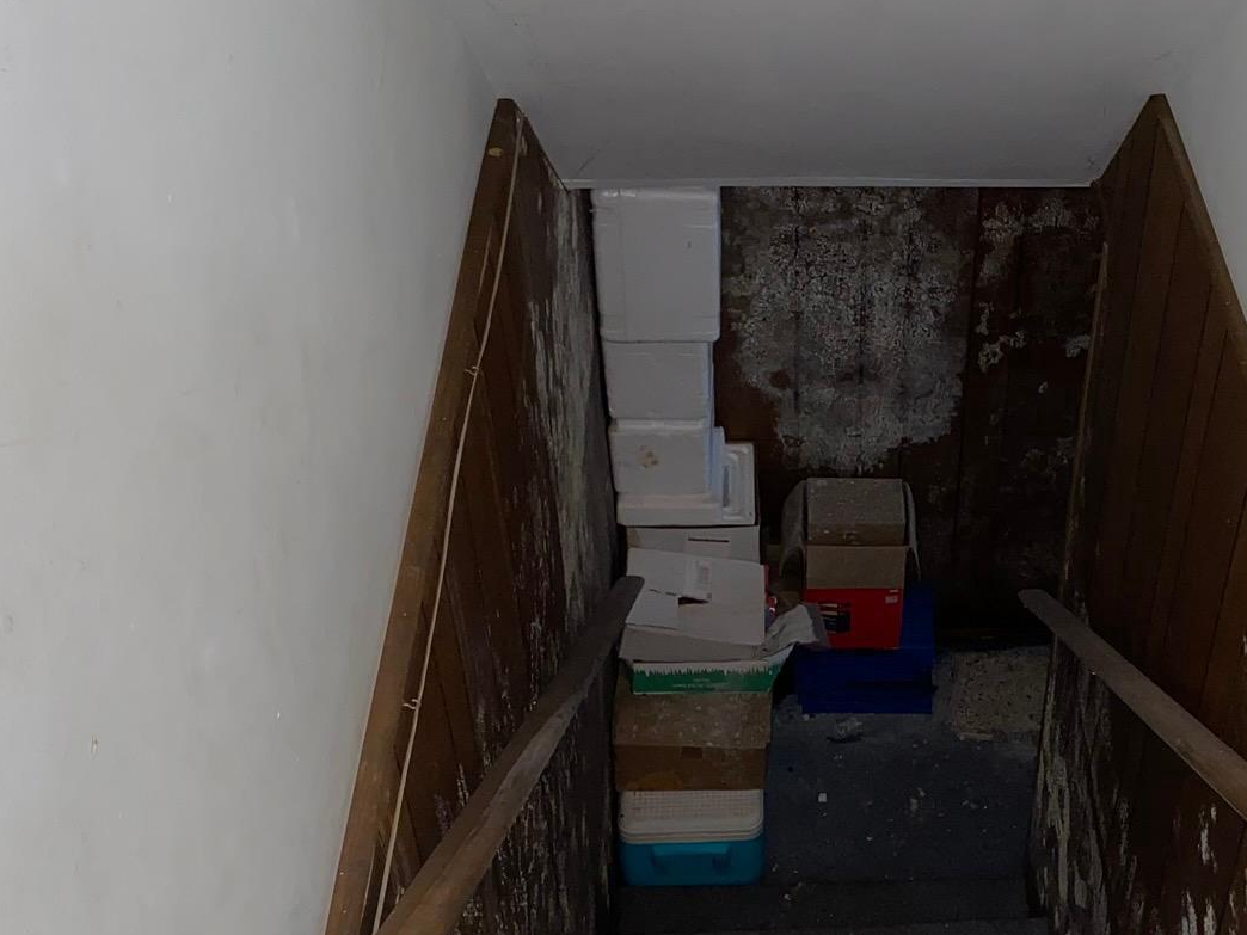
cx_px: 893
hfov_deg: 36.8
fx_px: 1837
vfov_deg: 28.5
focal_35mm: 51
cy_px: 541
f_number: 1.8
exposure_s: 1/4
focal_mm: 4.25
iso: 64
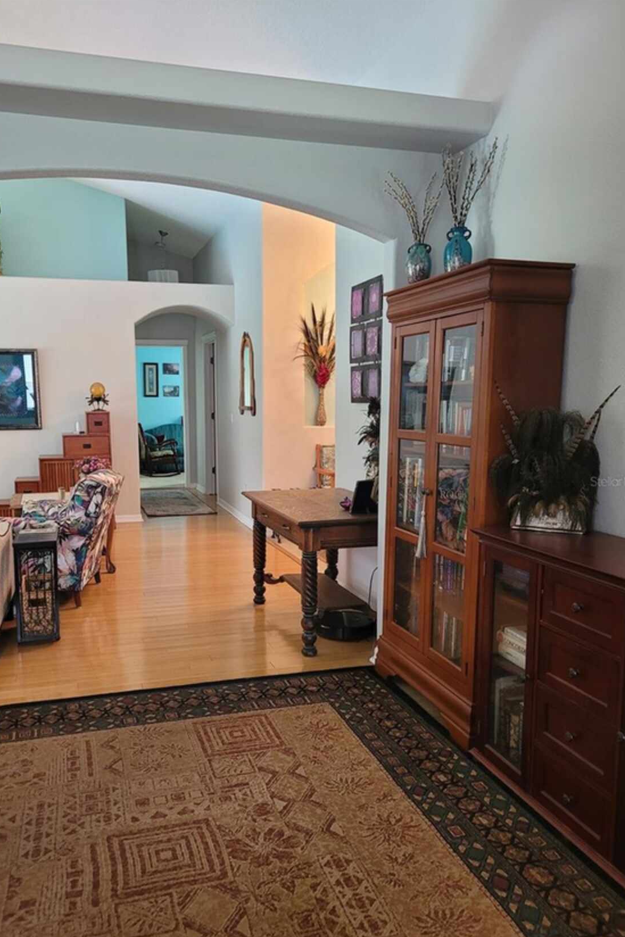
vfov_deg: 65.5
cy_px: 481
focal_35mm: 28
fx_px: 729
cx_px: 284
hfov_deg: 46.4
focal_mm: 5.4
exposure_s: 1/40
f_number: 1.8
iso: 250
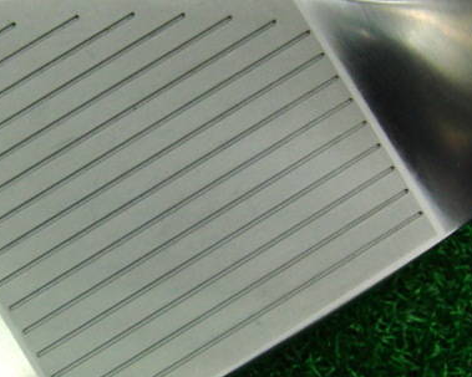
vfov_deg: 24.9
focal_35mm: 61
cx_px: 111
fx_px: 852
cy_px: 219
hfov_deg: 30.4
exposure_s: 1/60
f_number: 3.6
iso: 400
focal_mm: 6.42
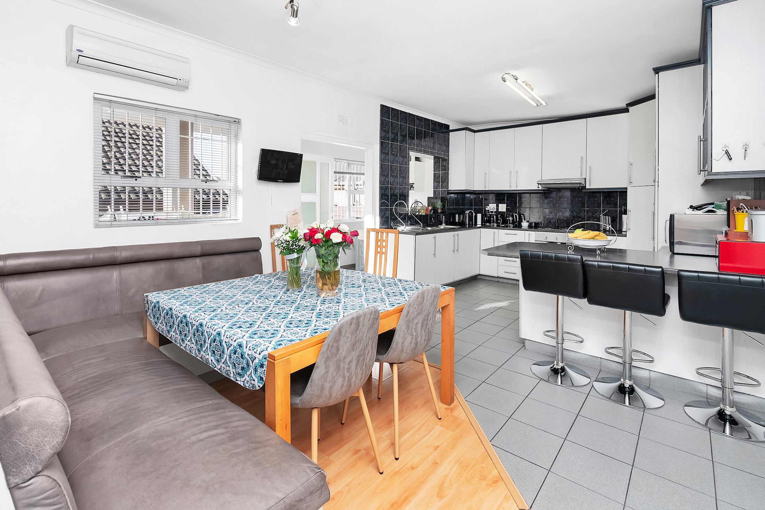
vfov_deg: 77.3
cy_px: 255
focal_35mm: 15
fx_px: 319
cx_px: 382
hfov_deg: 100.4
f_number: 8
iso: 250
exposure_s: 1/160
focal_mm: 10
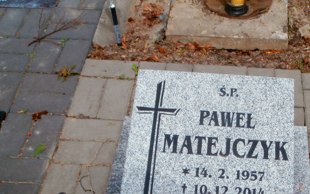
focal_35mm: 61
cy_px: 165
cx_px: 217
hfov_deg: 33.1
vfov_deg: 20.9
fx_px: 515
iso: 100
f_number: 3.9
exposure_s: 1/800
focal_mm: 6.67
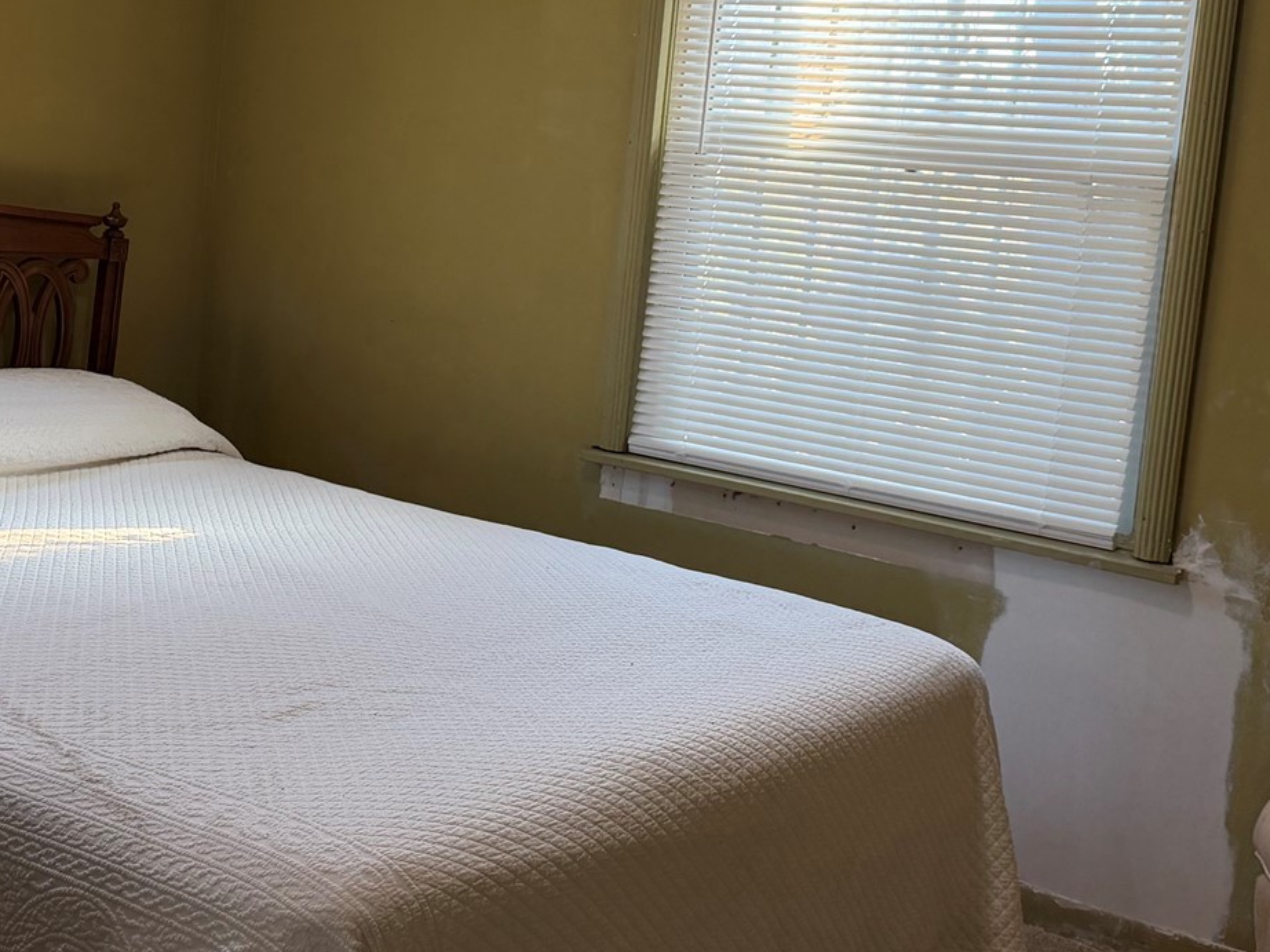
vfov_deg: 28.9
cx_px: 499
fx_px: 1834
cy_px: 318
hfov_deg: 38.0
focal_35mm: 50
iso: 160
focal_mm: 6.76
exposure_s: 1/172
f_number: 1.78
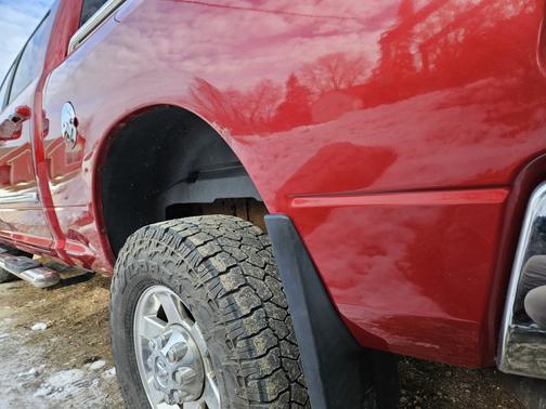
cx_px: 273
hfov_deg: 73.9
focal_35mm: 23
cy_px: 204
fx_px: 363
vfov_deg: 58.9
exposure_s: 1/260
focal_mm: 5.4
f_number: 1.8
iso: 25
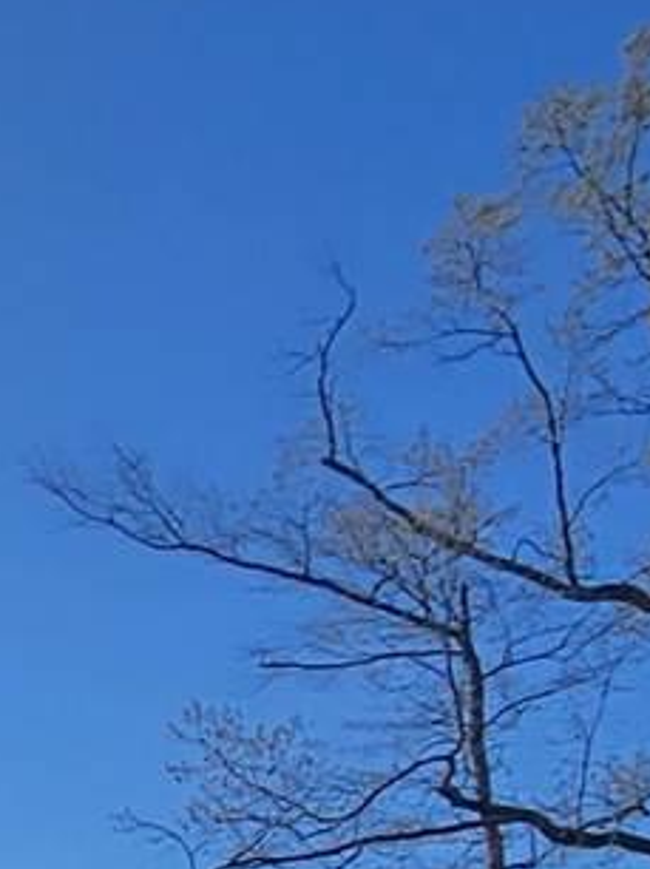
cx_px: -1567
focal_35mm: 98
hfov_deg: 9.5
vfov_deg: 17.6
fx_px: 2457
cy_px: 1374
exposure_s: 1/5130
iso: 50
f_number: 2.2
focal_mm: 2.2
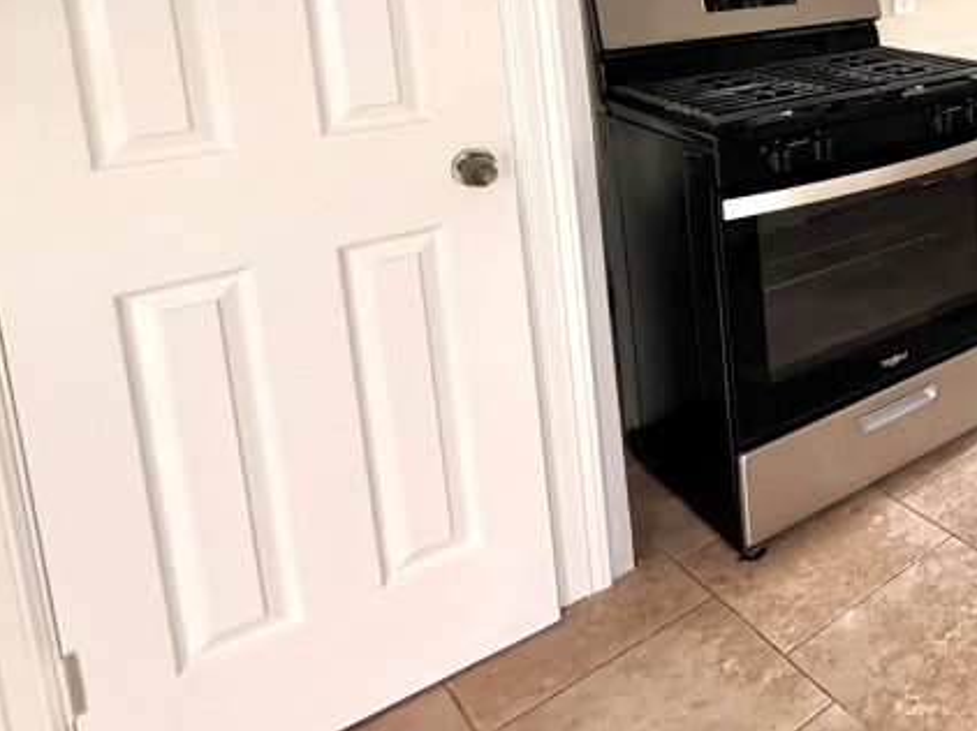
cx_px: 1127
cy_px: 30
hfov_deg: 40.7
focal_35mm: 34
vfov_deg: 38.0
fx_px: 959
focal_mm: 2.22
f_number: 2.2
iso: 640
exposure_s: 1/4
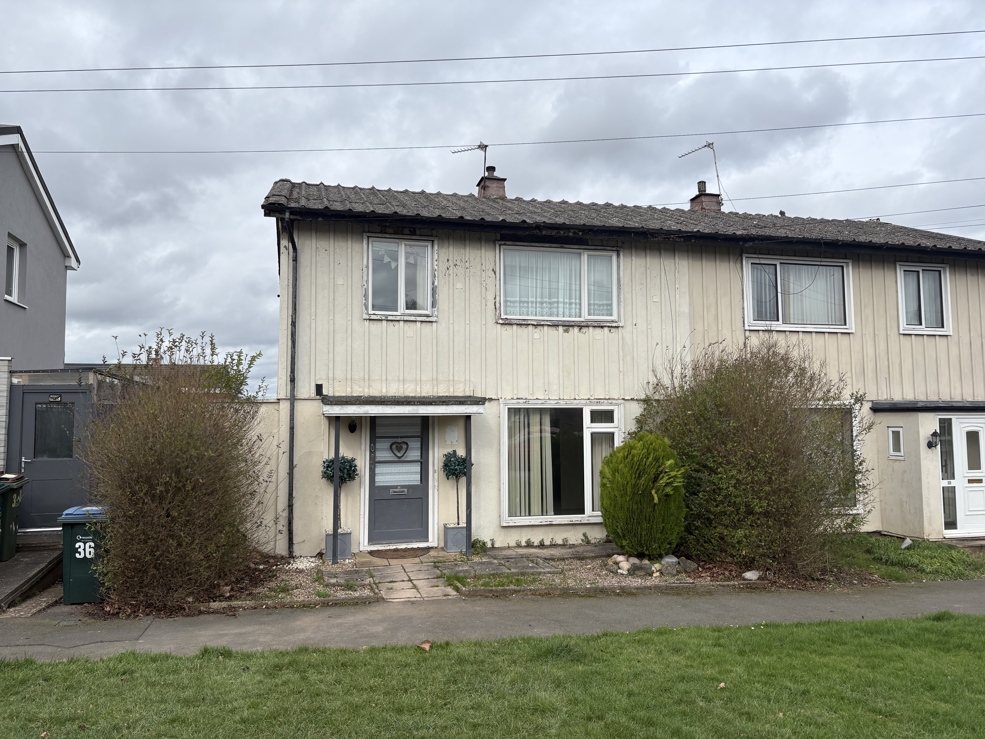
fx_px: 740
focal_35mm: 26
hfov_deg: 67.3
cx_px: 492
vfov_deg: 53.1
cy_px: 370
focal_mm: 5.96
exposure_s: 1/2141
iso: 50
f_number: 1.6
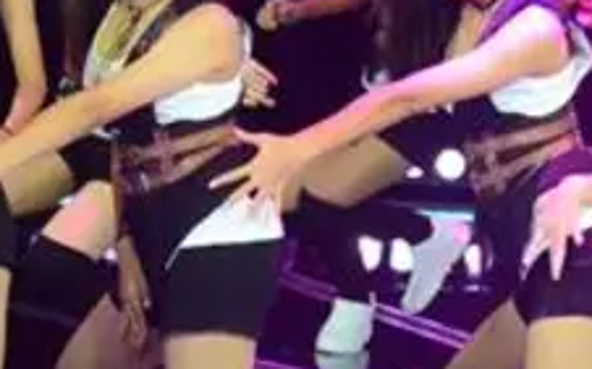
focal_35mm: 368
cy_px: 118
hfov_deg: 5.7
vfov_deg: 3.6
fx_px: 5934
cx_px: 574
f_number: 2.8
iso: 6400
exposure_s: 1/1600
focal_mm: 70
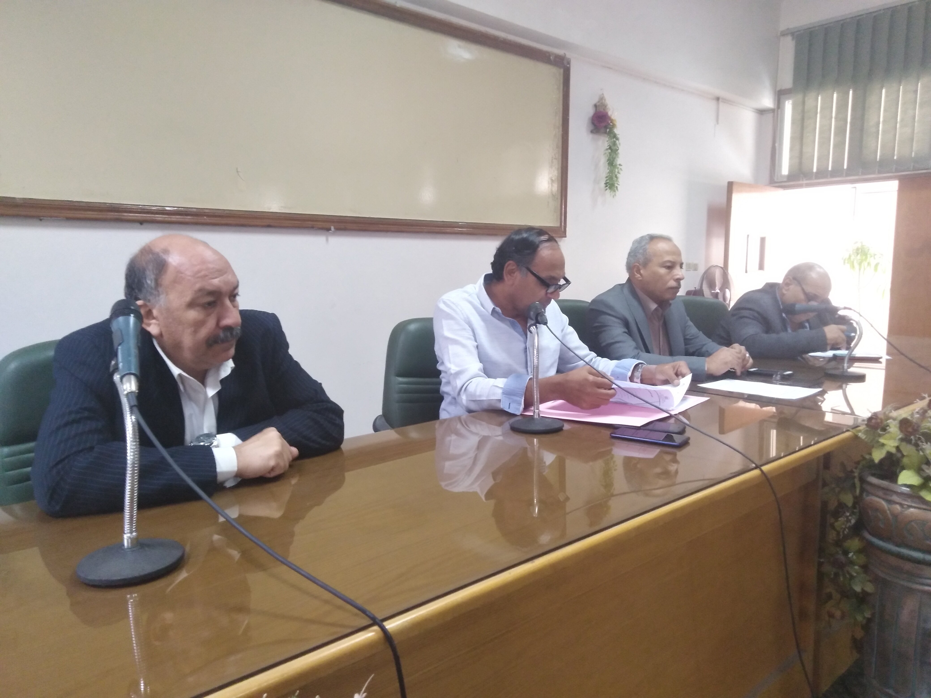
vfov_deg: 54.9
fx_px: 672
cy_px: 349
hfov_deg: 69.4
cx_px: 466
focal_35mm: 25
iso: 816
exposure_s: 1/14.3
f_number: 2.2
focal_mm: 3.46
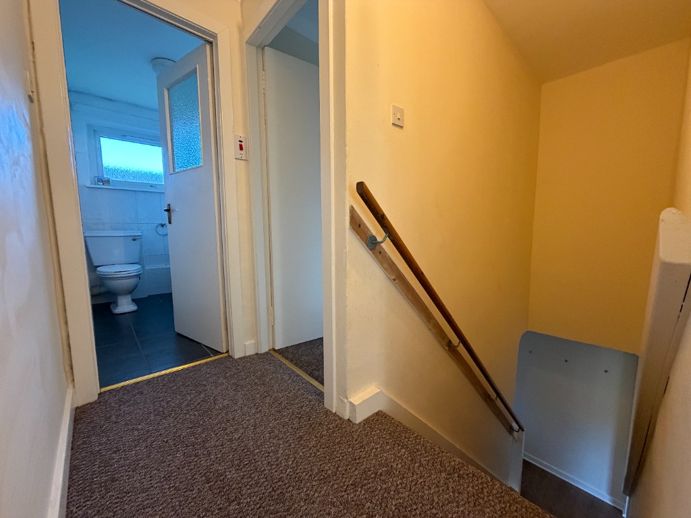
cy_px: 259
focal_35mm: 14
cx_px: 346
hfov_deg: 102.1
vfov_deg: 85.7
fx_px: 279
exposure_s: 1/60
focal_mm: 2.22
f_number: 2.2
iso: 500
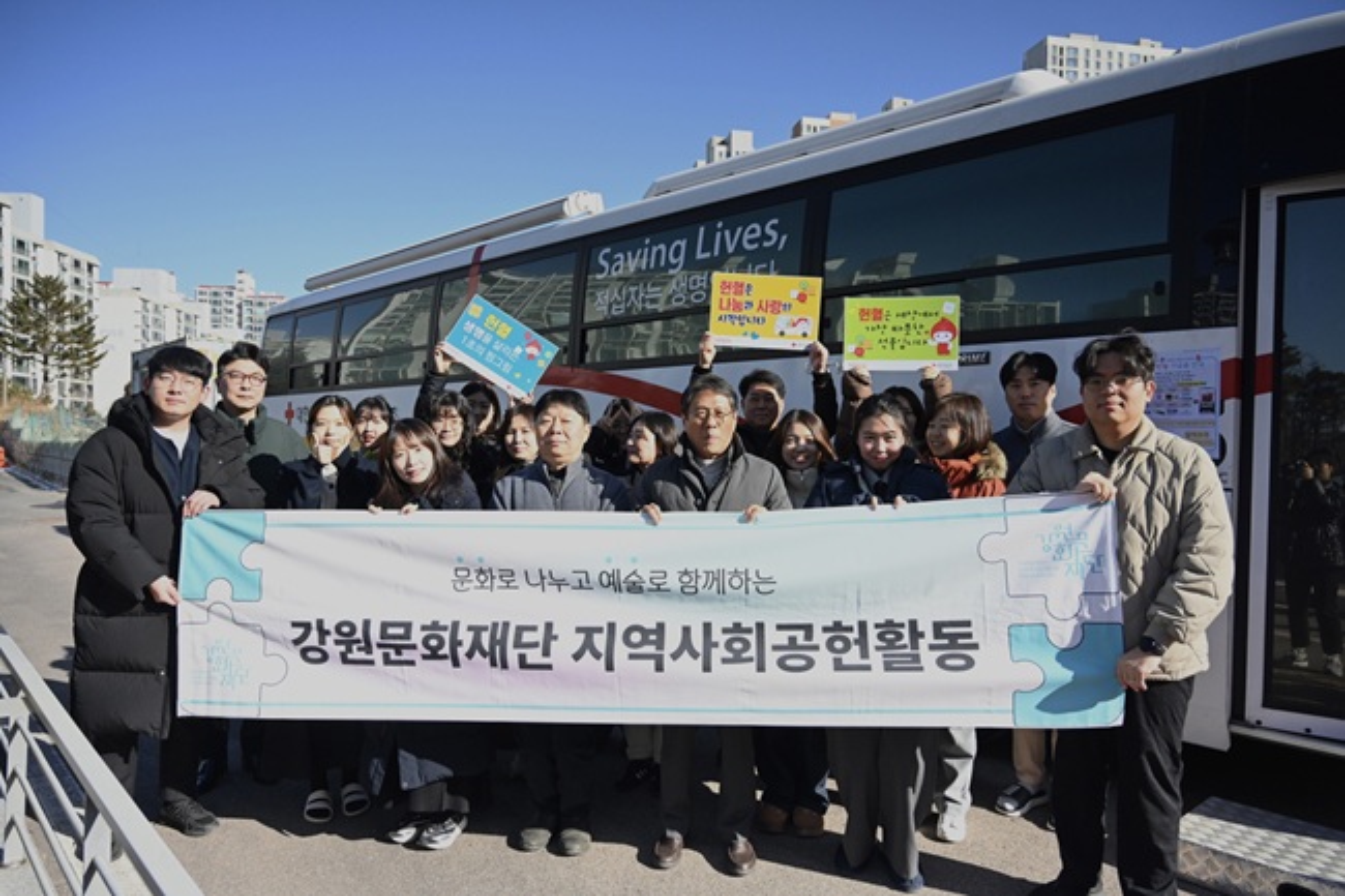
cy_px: 448
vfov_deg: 53.1
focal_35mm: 24
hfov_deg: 73.8
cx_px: 672
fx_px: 896
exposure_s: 1/8000
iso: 1250
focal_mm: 24
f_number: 4
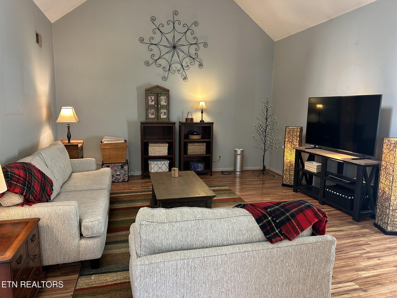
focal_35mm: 24
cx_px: 198
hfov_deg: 71.6
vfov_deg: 56.8
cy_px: 149
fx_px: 275
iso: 200
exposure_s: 1/60
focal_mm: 6.86
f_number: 1.78
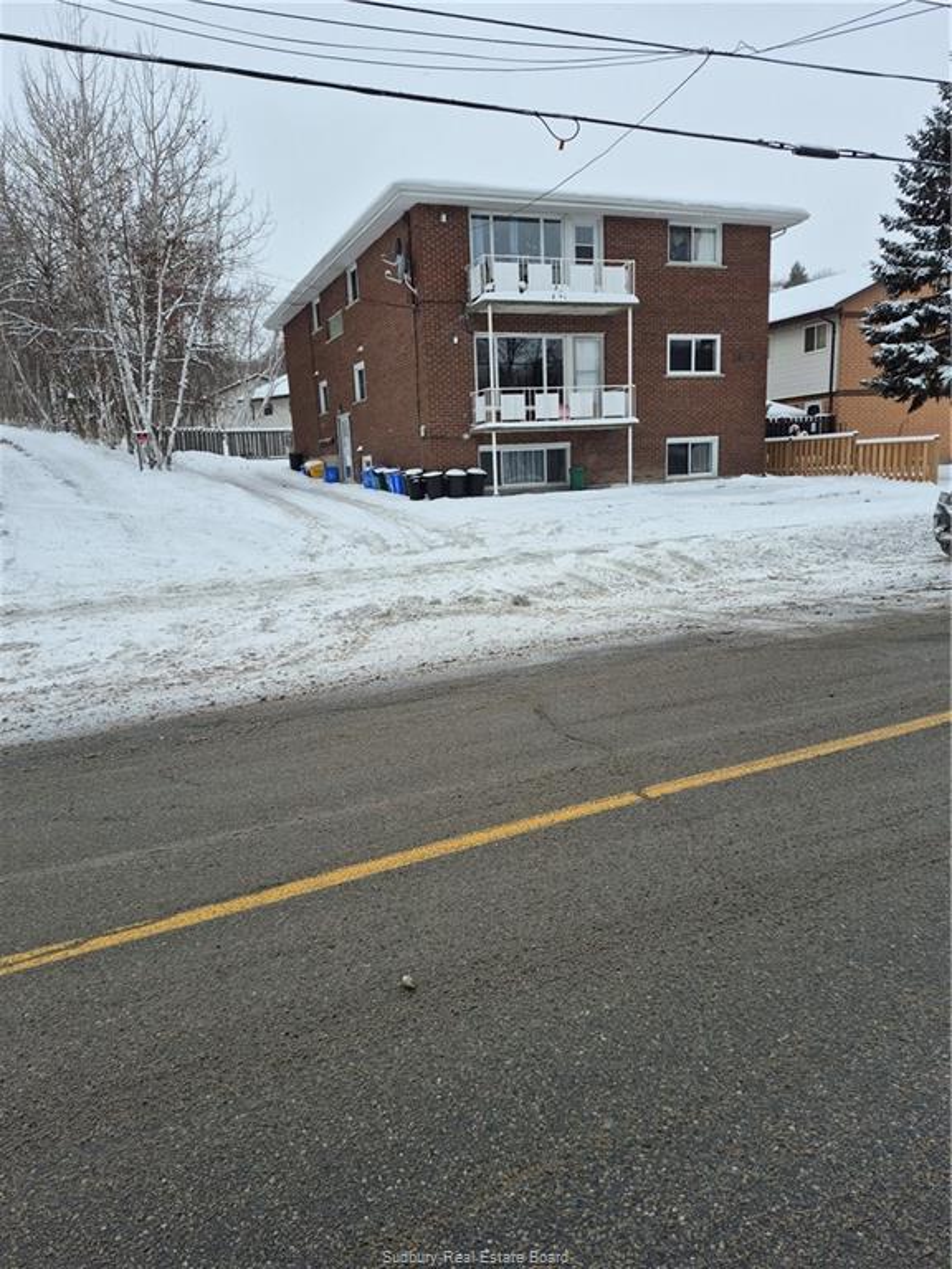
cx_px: 476
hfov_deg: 58.9
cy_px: 634
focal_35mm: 23
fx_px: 843
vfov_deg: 73.9
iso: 25
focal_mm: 5.4
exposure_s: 1/474
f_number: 1.8
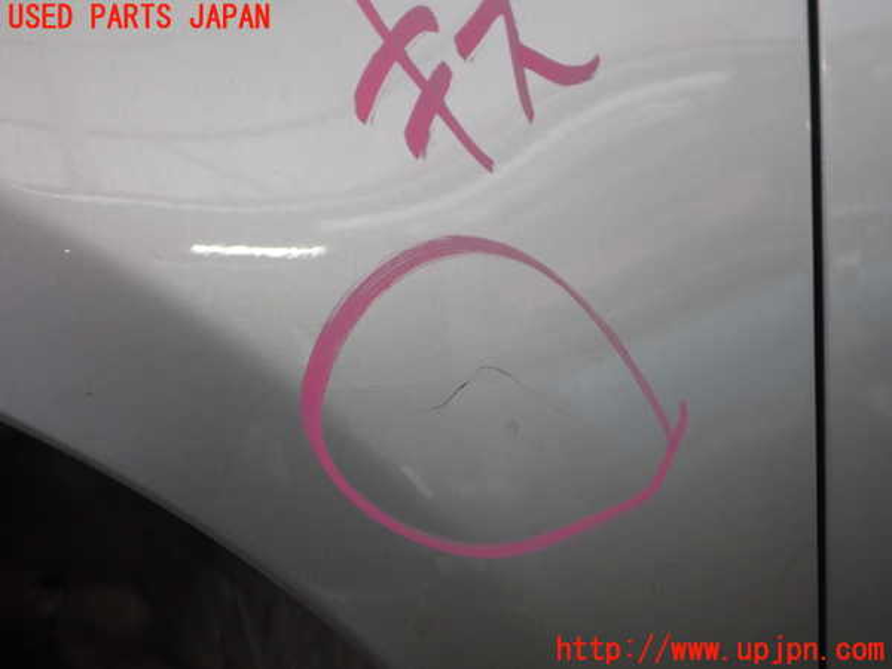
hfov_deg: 60.0
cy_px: 334
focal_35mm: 30
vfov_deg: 46.8
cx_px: 446
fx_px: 773
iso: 200
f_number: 2.3
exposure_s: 1/60
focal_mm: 5.4
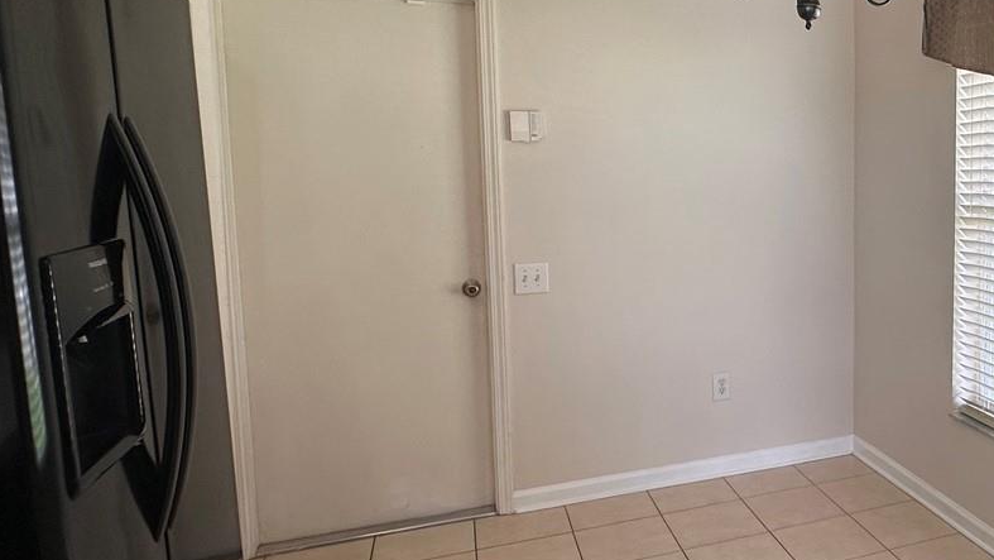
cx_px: 865
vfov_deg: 37.7
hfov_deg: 55.6
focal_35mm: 31
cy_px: 235
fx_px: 817
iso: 64
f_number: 2.2
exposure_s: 1/120
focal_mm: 2.22
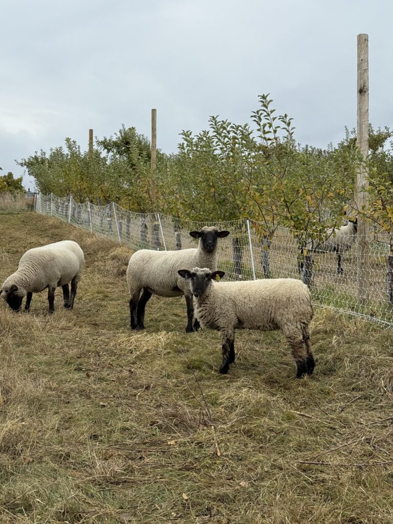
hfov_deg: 30.3
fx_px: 727
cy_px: 262
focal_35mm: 48
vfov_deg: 39.7
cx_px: 196
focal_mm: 6.76
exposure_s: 1/1931
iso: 80
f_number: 1.78
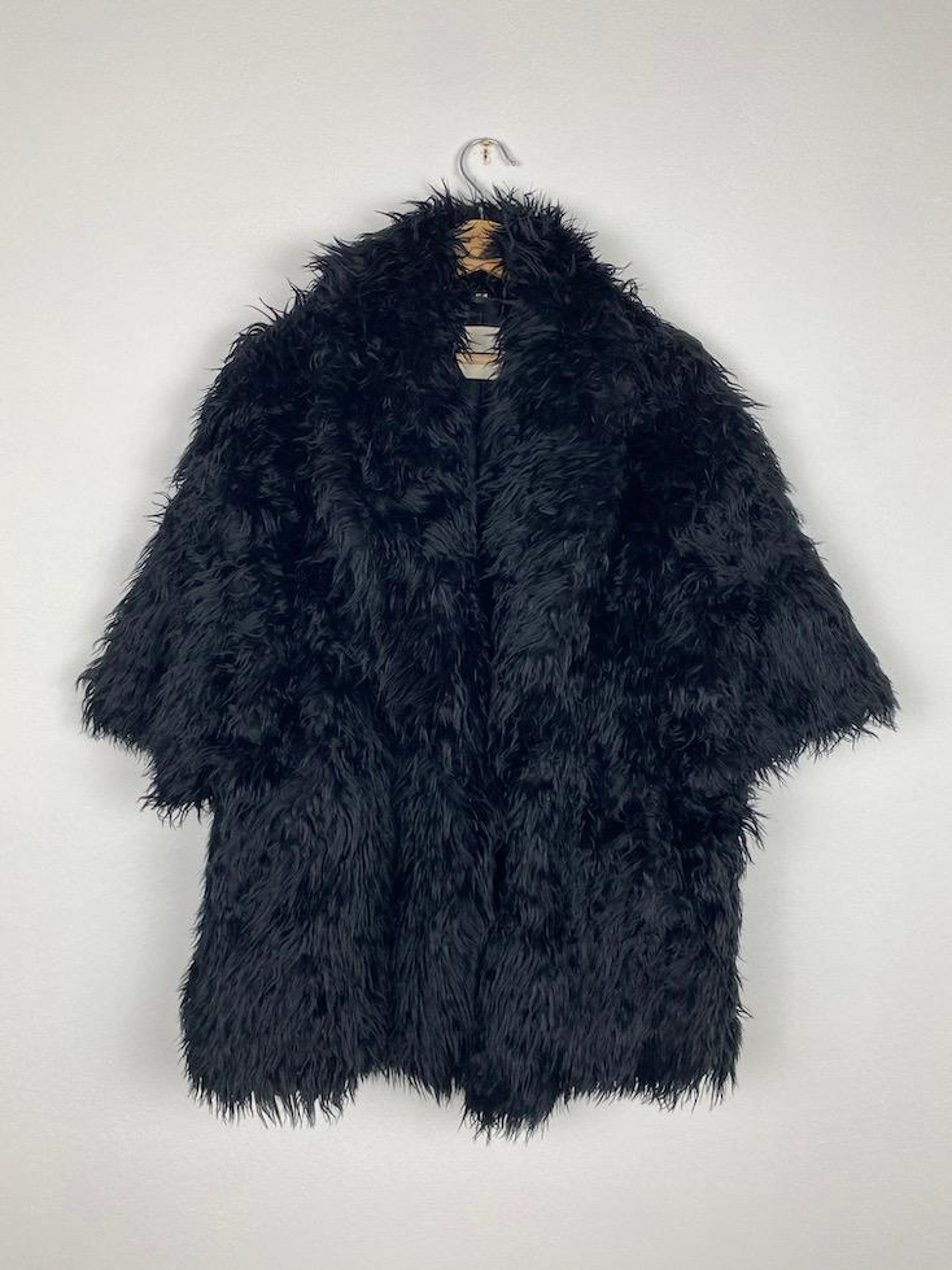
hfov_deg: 53.1
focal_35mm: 26
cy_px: 635
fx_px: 954
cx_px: 476
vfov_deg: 67.3
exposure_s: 1/100
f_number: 1.8
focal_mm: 4.25
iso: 100
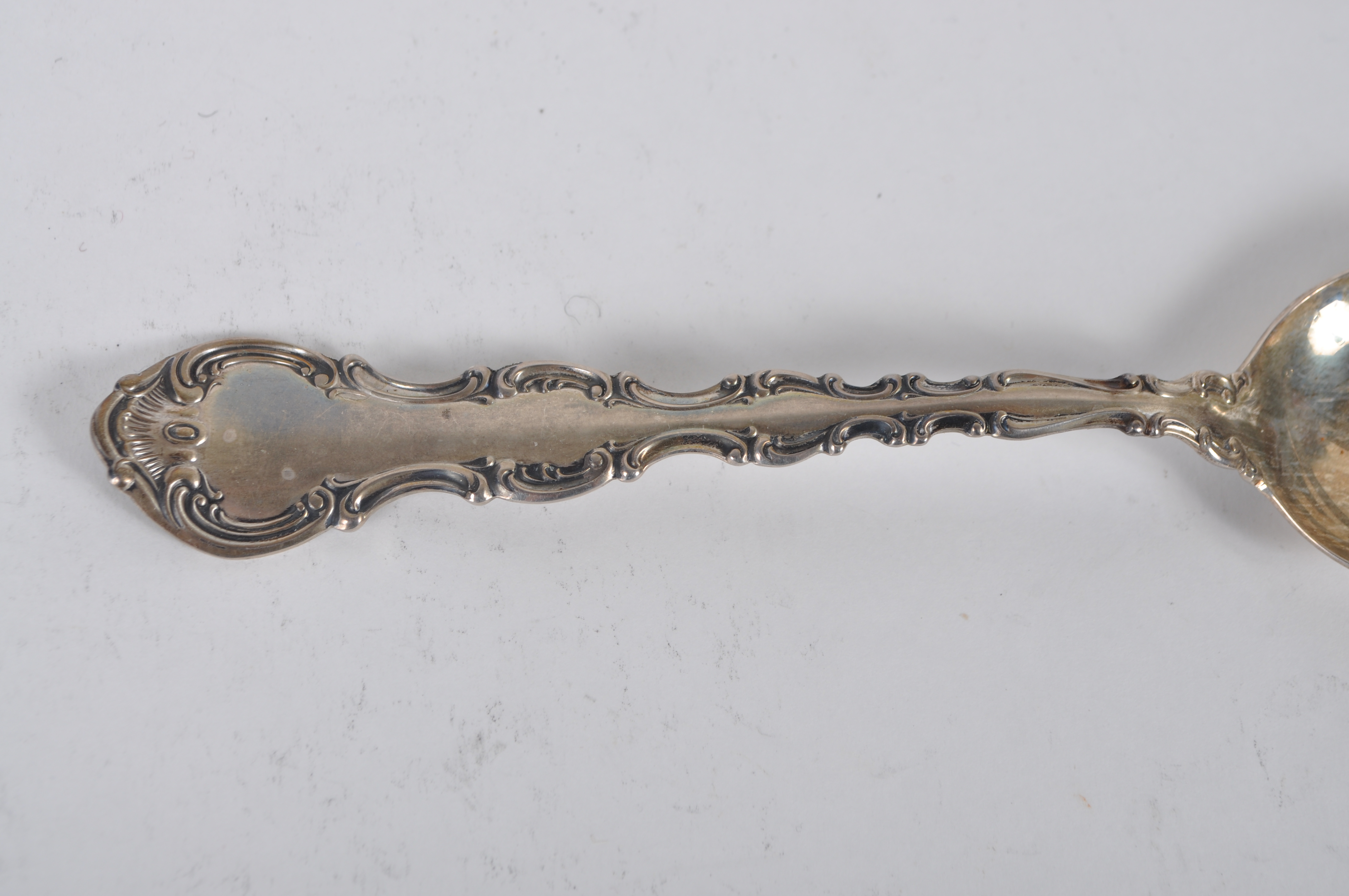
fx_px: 2133
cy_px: 448
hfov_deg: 35.1
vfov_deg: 23.7
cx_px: 674
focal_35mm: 57
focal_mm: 38
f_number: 9
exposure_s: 1/125
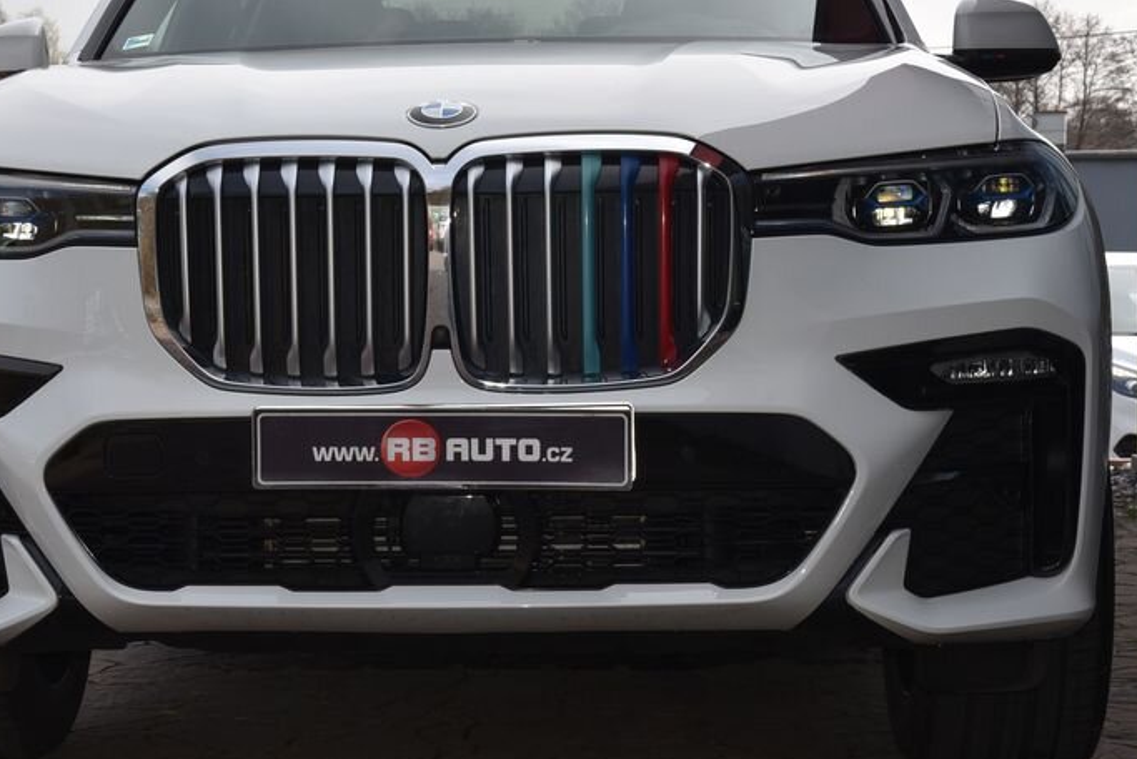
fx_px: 2749
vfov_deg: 15.7
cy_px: 328
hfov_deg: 23.3
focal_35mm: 87
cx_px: 408
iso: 500
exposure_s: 1/200
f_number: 14
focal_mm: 58
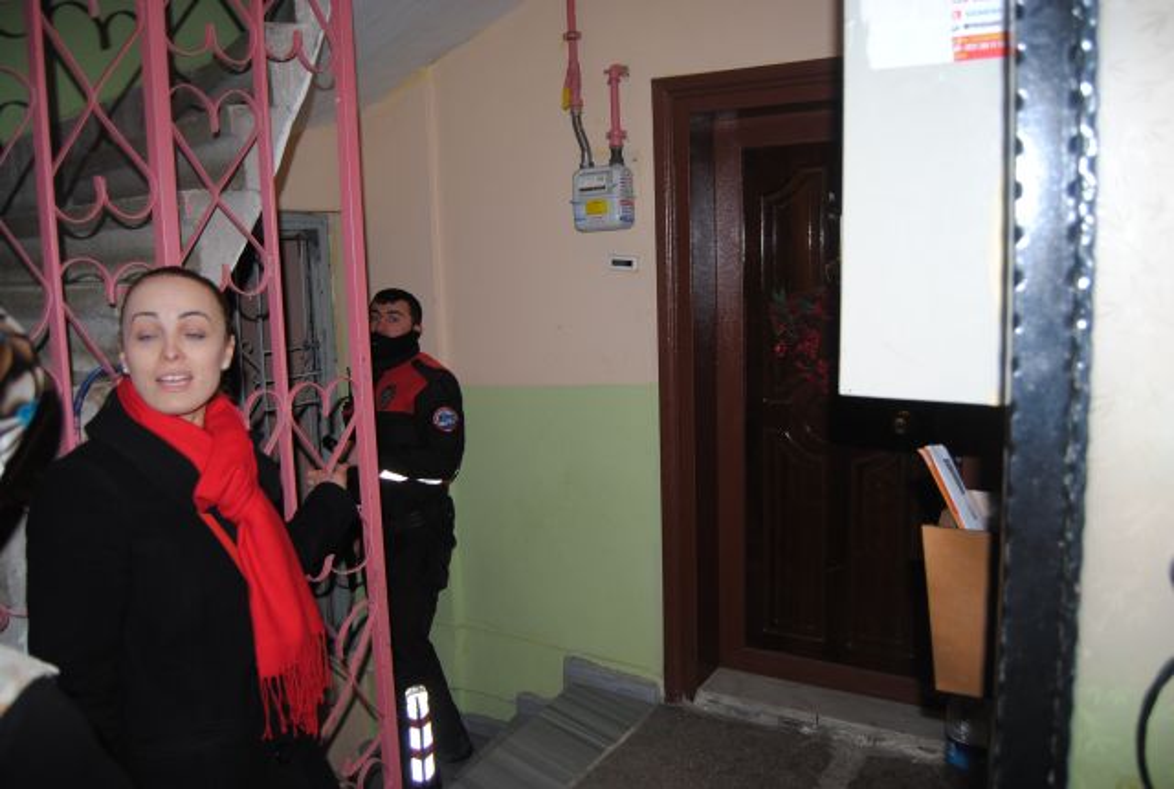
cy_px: 394
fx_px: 883
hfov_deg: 67.3
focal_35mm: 27
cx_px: 587
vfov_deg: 48.2
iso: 200
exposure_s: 1/60
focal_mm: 18
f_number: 3.5
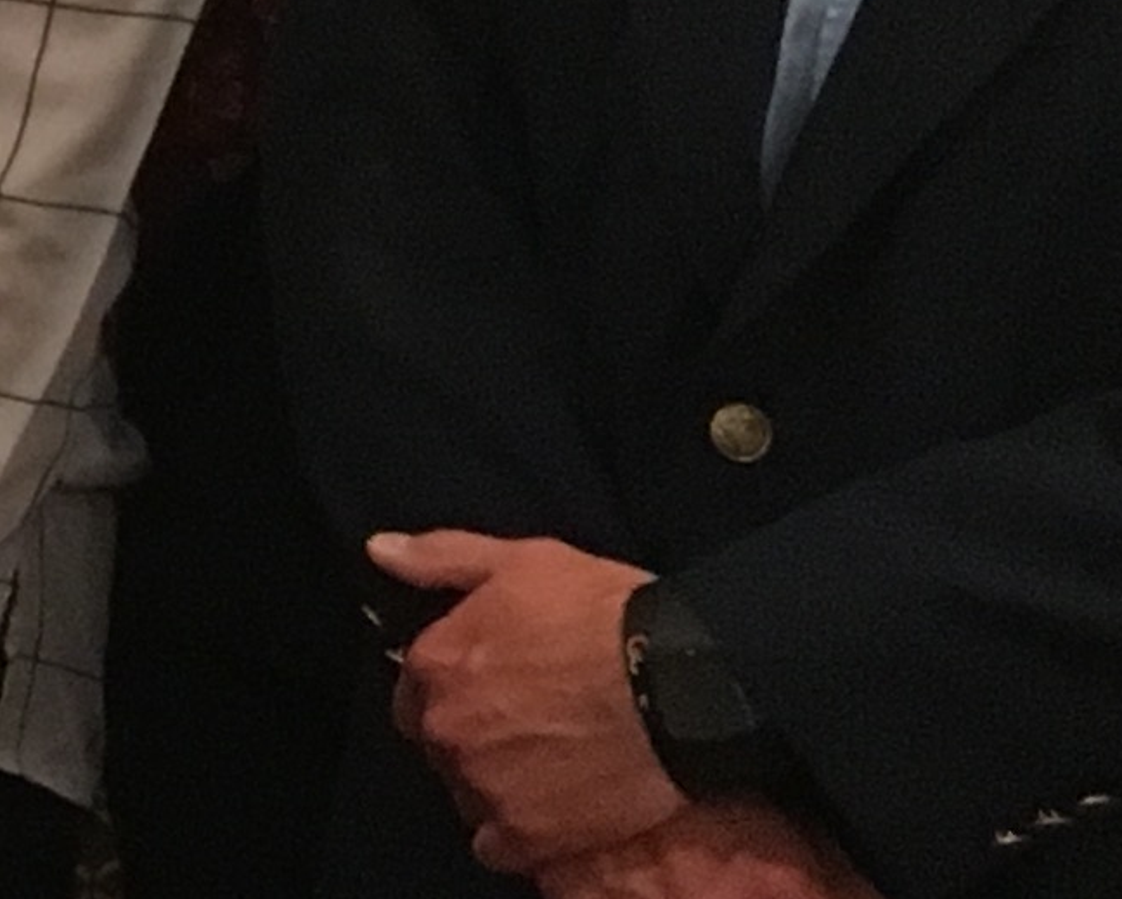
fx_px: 5847
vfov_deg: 8.6
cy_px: -383
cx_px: -1887
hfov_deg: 9.3
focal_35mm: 176
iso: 200
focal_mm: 4.15
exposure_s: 1/17
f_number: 2.2
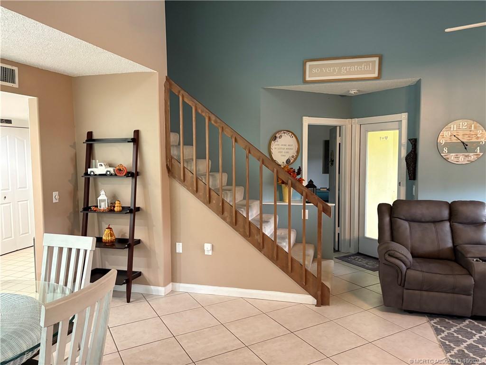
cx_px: 243
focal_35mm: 26
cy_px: 182
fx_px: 365
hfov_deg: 67.3
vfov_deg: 53.1
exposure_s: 1/60
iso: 320
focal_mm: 5.96
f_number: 1.6
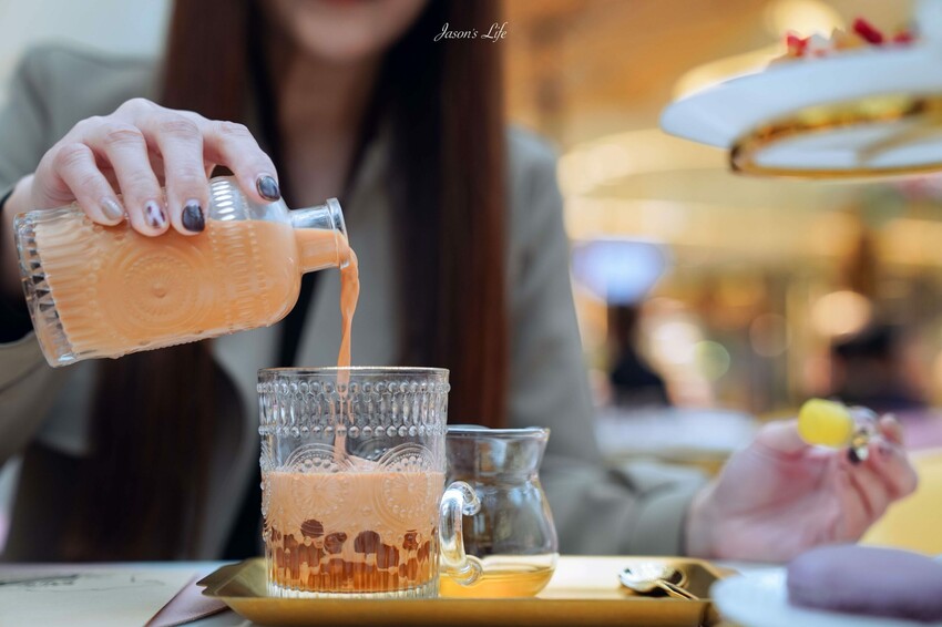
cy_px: 314
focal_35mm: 57
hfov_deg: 35.1
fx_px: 1491
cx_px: 471
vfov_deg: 23.8
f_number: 2.8
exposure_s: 1/60
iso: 400
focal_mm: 57
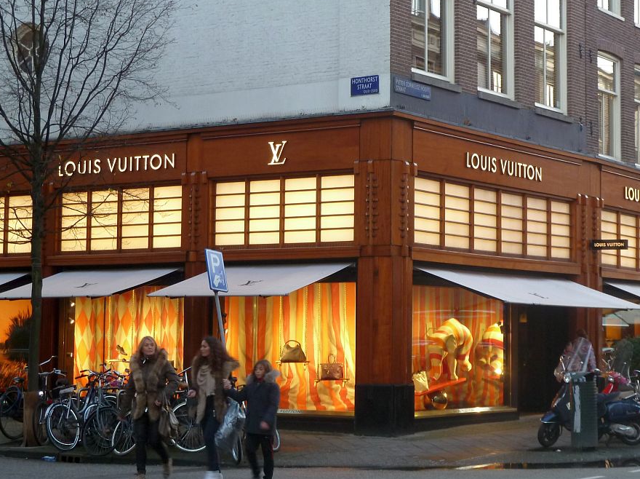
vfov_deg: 18.9
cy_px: 226
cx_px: 367
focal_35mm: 78
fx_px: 1441
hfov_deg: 25.0
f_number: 4.1
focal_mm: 11
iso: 160
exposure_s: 1/30
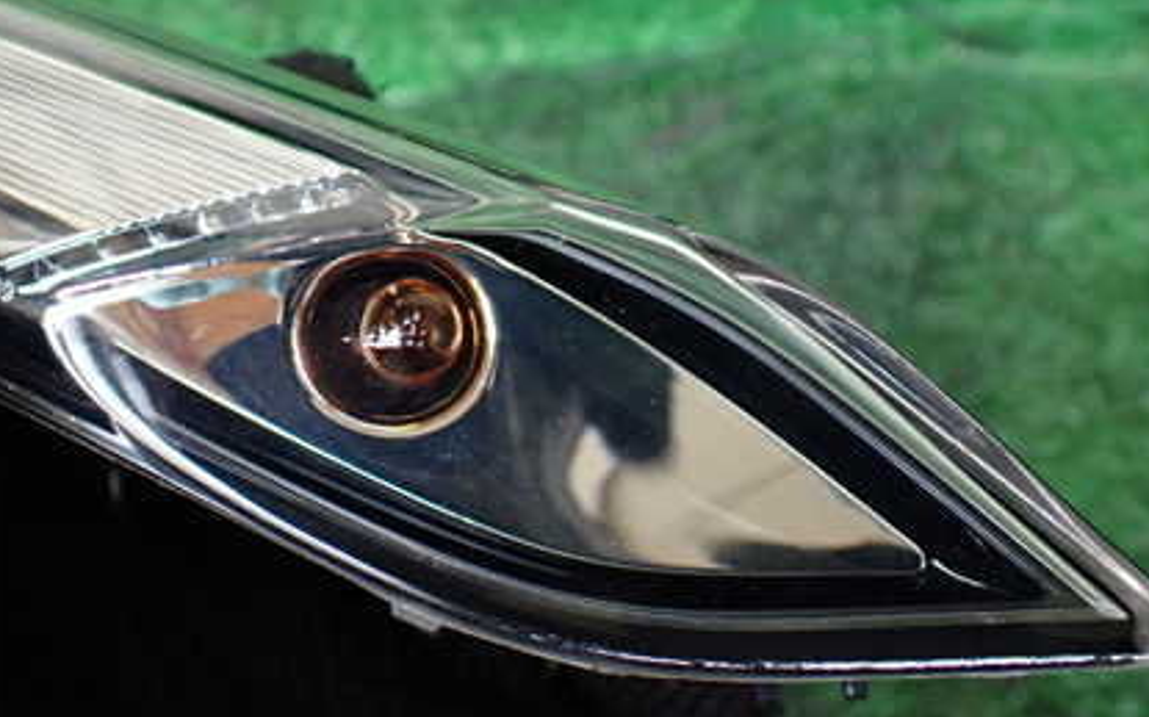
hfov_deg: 42.5
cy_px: 172
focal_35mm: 46
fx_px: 1440
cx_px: 329
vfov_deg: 27.5
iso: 320
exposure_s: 1/125
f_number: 2.3
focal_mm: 5.4
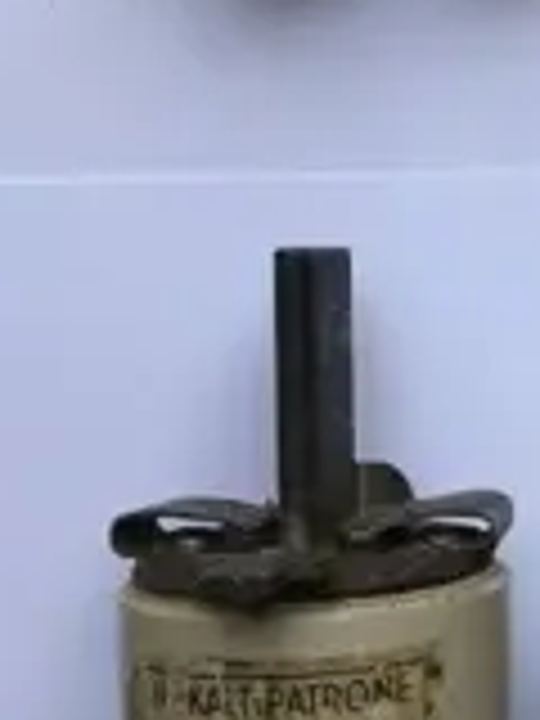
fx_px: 1810
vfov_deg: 22.5
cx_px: 729
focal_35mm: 87
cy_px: 284
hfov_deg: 16.0
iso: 100
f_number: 2.2
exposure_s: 1/33
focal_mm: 4.15
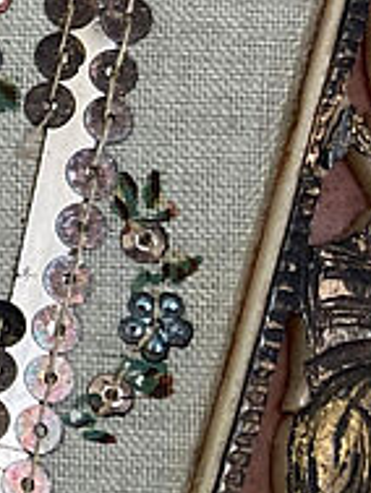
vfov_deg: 11.0
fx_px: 2541
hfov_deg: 7.4
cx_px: -755
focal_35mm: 178
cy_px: 60
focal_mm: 3.99
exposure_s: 1/60
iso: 50
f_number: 1.8
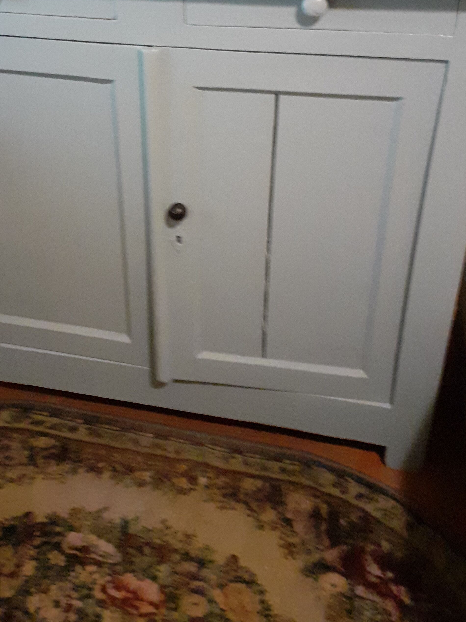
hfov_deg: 32.7
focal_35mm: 44
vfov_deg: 41.6
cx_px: 176
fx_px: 790
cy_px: 151
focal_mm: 3.6
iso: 800
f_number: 1.9
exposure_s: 1/20
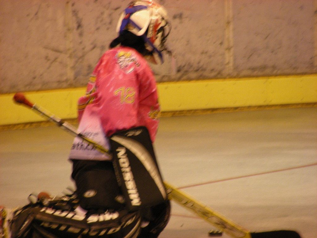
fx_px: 3480
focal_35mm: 380
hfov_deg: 5.2
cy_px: 119
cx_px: 158
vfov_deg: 3.9
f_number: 3.5
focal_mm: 63.3
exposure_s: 1/22.4
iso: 200
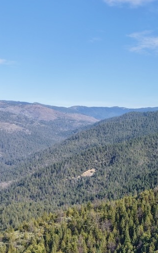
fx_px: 345
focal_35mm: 50
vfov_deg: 40.2
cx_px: 223
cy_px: 144
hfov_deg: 22.2
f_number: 1.8
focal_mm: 8.67
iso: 200
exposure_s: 1/3000
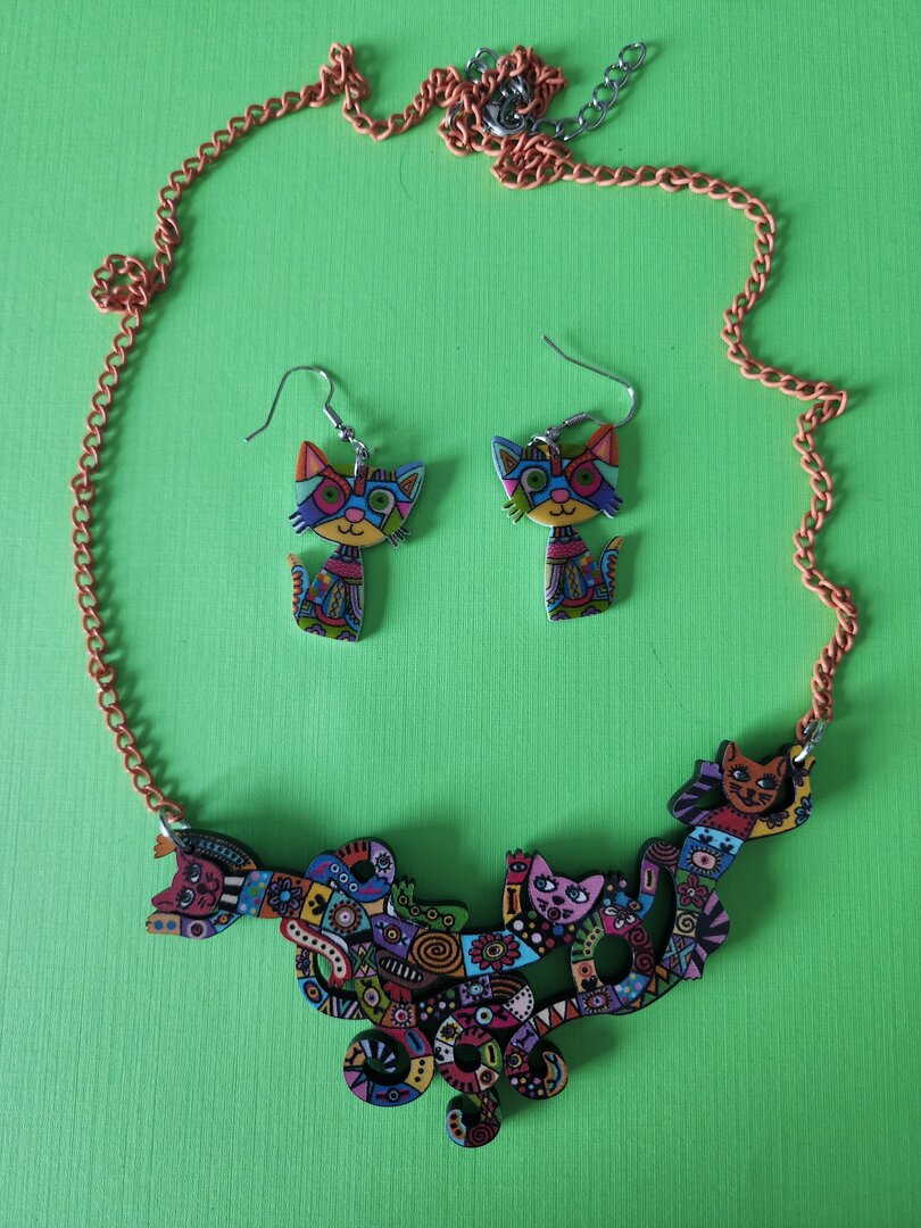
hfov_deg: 58.9
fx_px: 816
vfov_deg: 73.9
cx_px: 460
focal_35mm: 23
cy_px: 614
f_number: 1.8
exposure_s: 1/120
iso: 320
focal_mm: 6.4
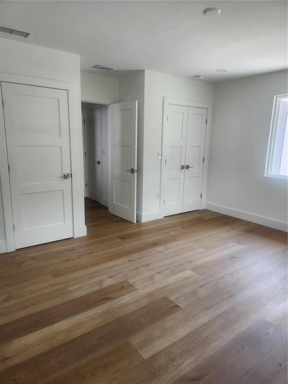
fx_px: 255
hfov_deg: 58.9
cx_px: 144
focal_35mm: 23
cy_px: 192
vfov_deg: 73.9
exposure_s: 1/180
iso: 100
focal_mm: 5.4
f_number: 1.8
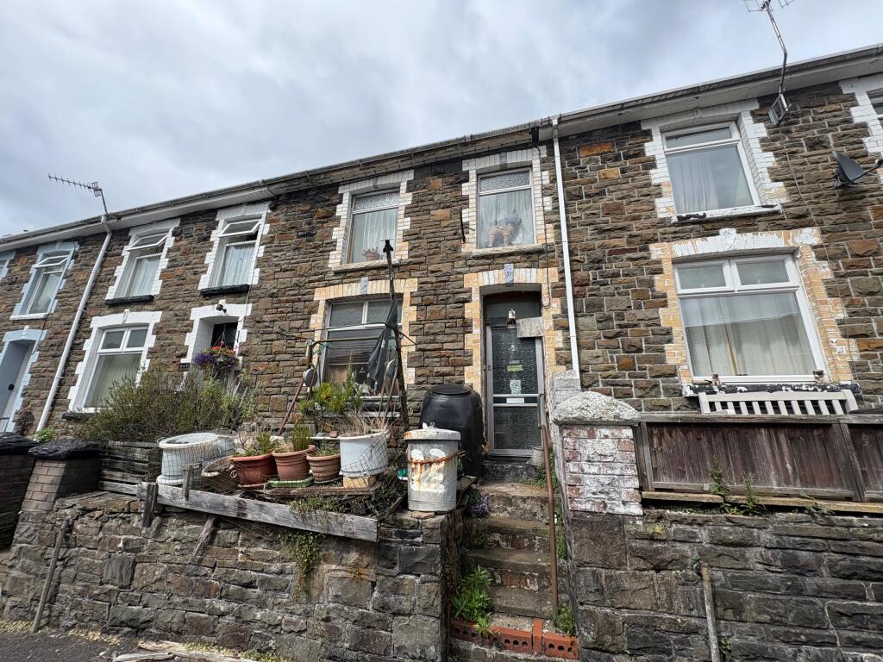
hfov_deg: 102.1
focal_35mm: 14
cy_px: 331
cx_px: 442
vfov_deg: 85.7
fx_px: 357
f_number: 2.2
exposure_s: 1/1034
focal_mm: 2.22
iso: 40
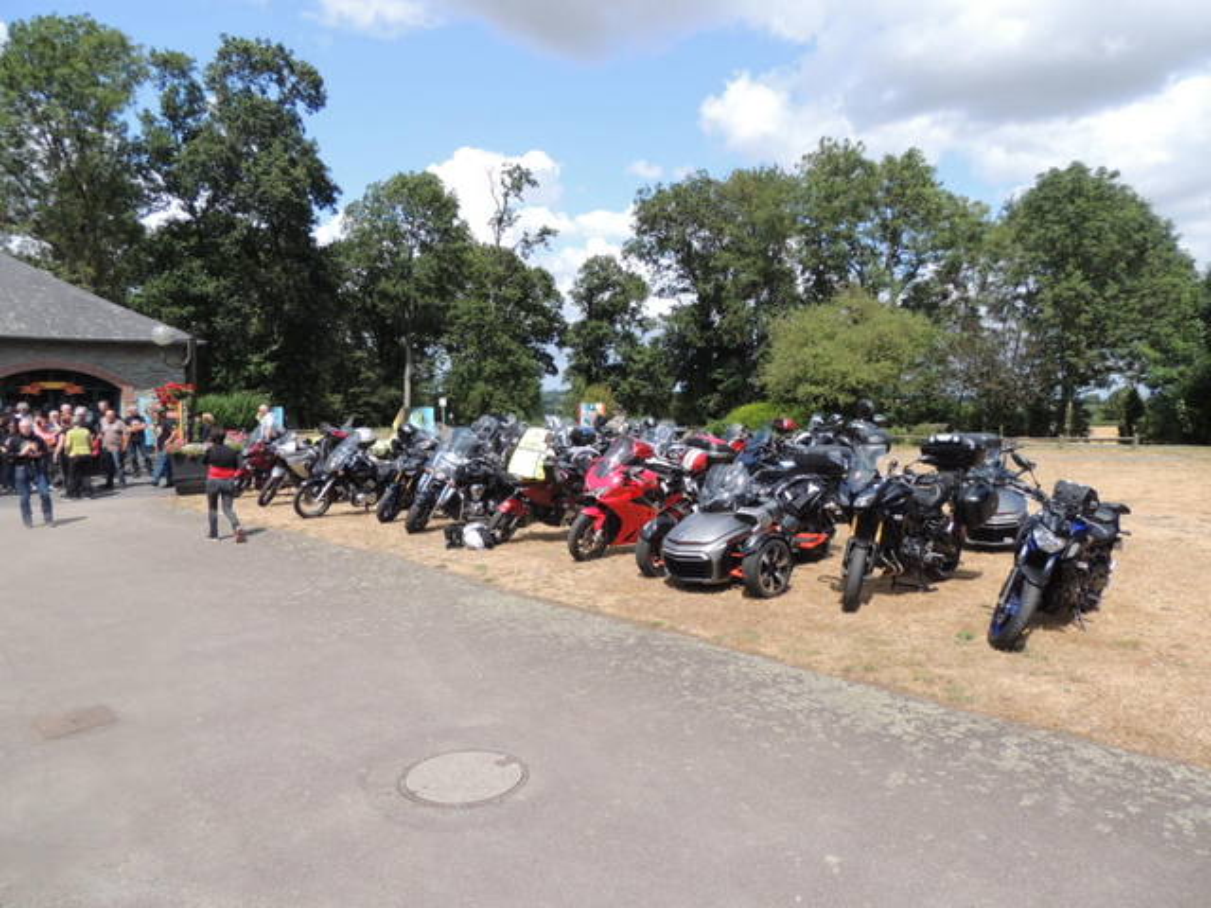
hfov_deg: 71.6
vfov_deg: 56.8
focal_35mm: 24
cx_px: 606
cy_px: 454
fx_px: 840
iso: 100
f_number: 3
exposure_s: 1/1000
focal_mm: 4.3
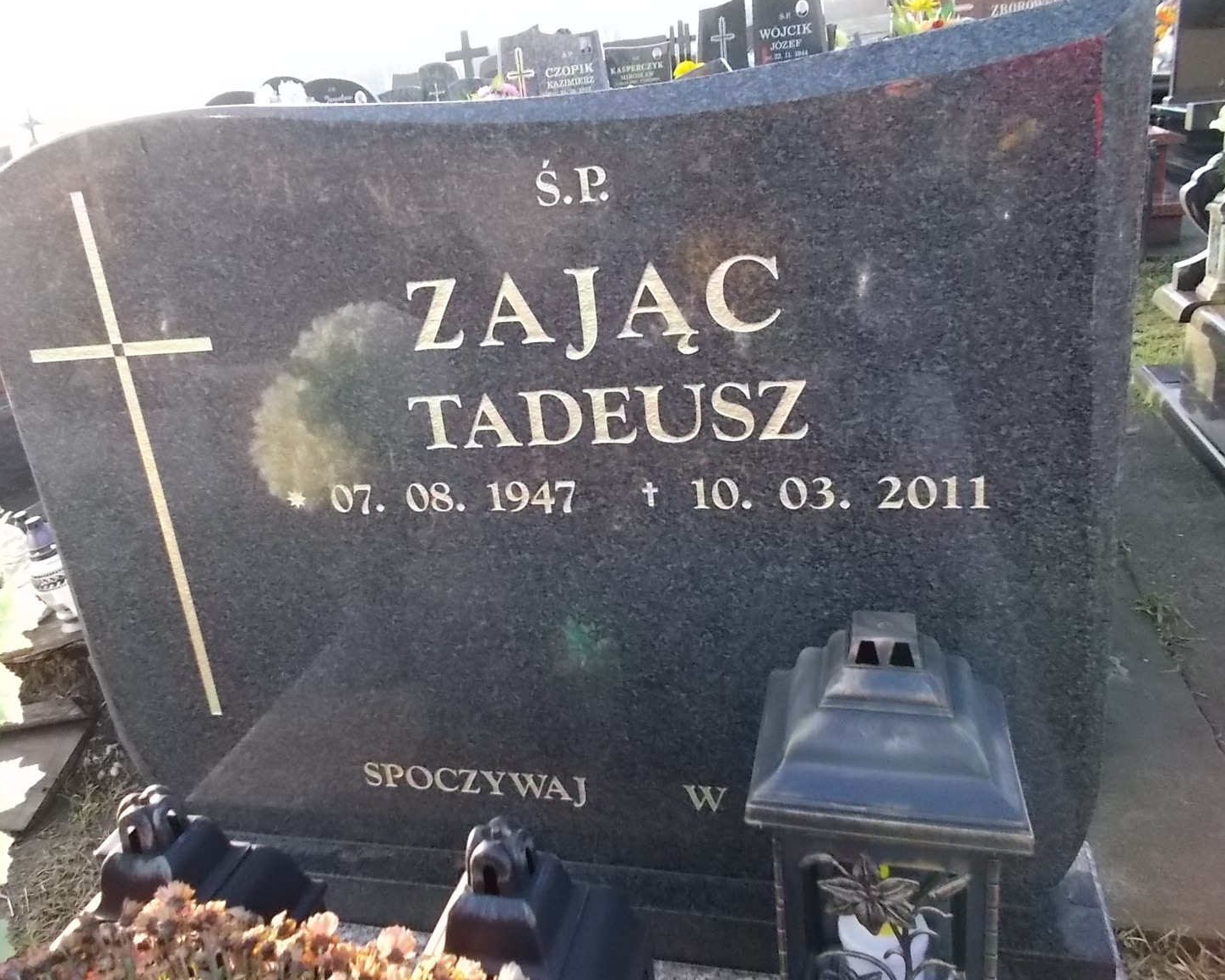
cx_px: 556
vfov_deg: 51.5
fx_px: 1015
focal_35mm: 28
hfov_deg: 62.1
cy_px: 476
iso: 400
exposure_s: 1/320
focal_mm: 4.6
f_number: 3.2
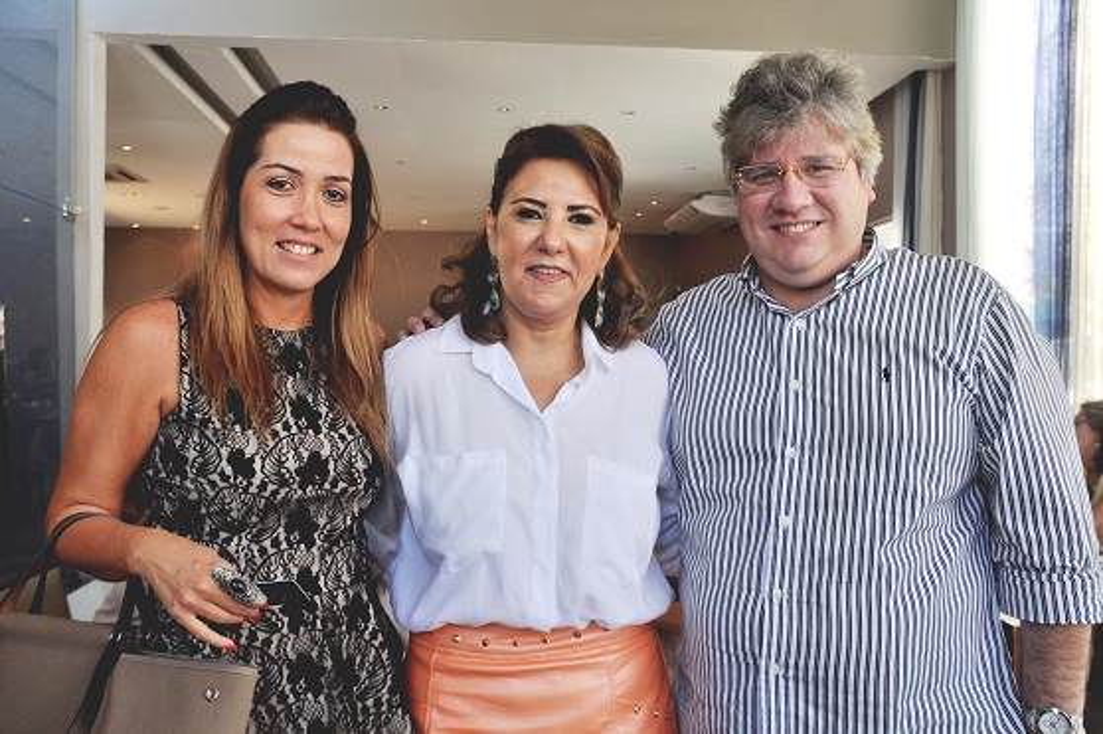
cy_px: 367
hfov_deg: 62.0
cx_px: 552
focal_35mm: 30
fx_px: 918
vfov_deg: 43.5
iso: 400
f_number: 5
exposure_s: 1/100
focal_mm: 20
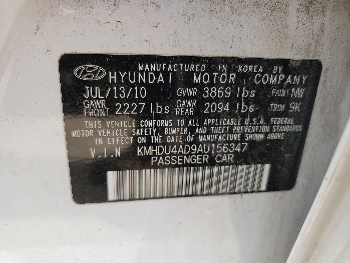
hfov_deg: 67.3
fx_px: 263
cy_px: 132
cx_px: 175
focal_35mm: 26
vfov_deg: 53.1
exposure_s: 1/400
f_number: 1.5
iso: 50
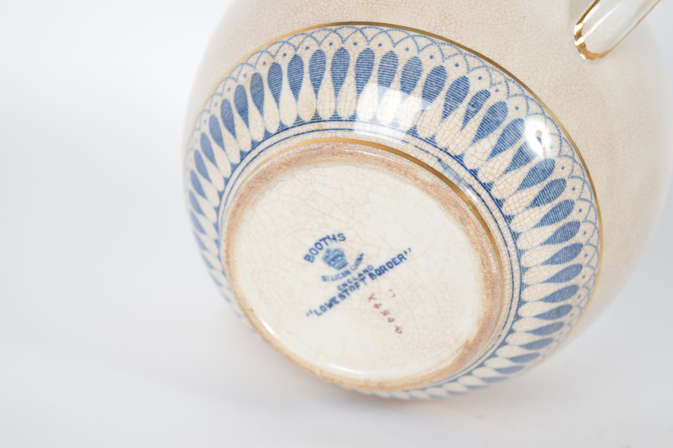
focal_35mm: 82
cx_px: 336
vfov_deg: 16.5
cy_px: 224
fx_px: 1541
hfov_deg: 24.6
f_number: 5.6
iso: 100
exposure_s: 1/80
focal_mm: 55
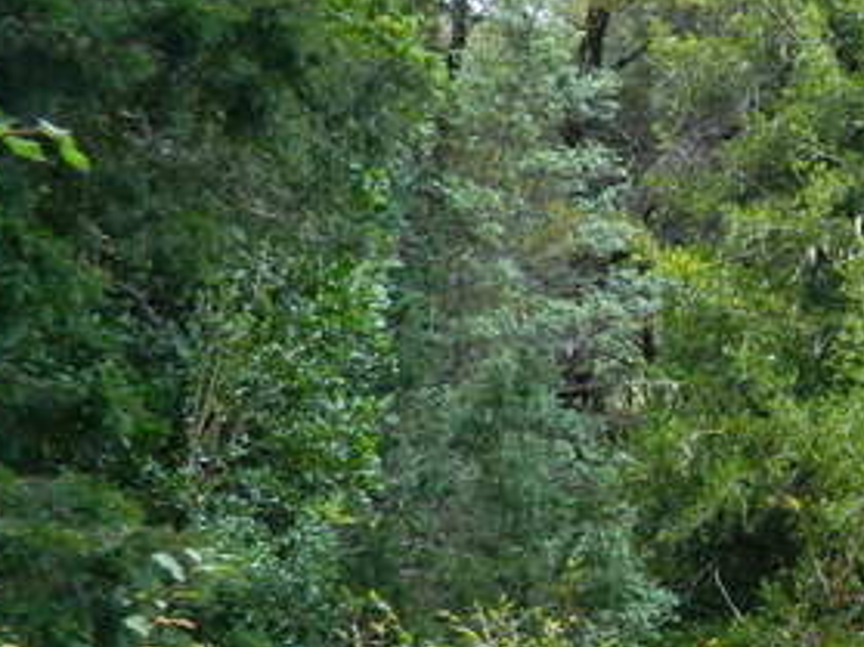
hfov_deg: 19.8
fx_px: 2220
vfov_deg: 16.6
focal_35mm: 89
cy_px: 421
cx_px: 1192
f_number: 3.2
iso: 80
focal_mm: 5.6
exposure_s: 1/40
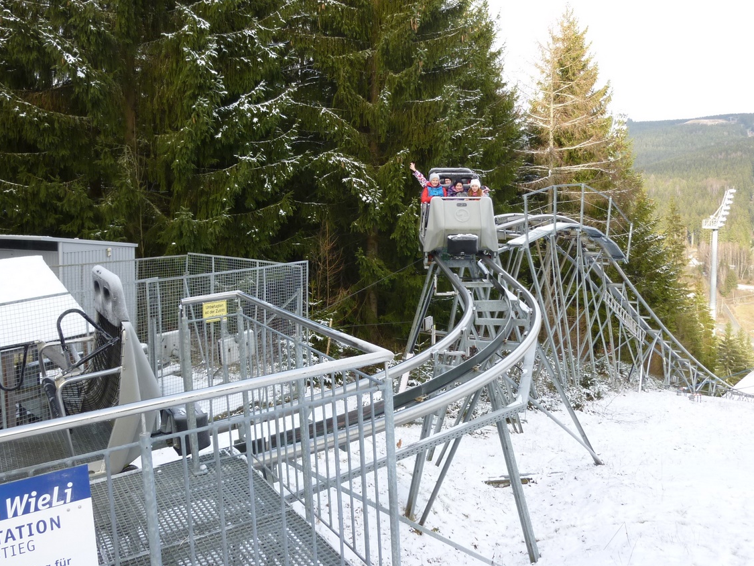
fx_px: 697
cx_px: 342
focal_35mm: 32
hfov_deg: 56.7
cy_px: 217
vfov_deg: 43.9
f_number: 3.3
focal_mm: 4.5
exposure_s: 1/100
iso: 80
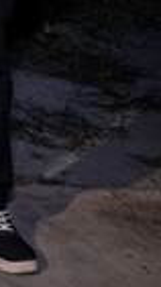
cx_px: -582
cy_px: -165
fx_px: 1507
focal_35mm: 198
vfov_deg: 10.5
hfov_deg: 5.1
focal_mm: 24
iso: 2500
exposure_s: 1/160
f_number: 2.8
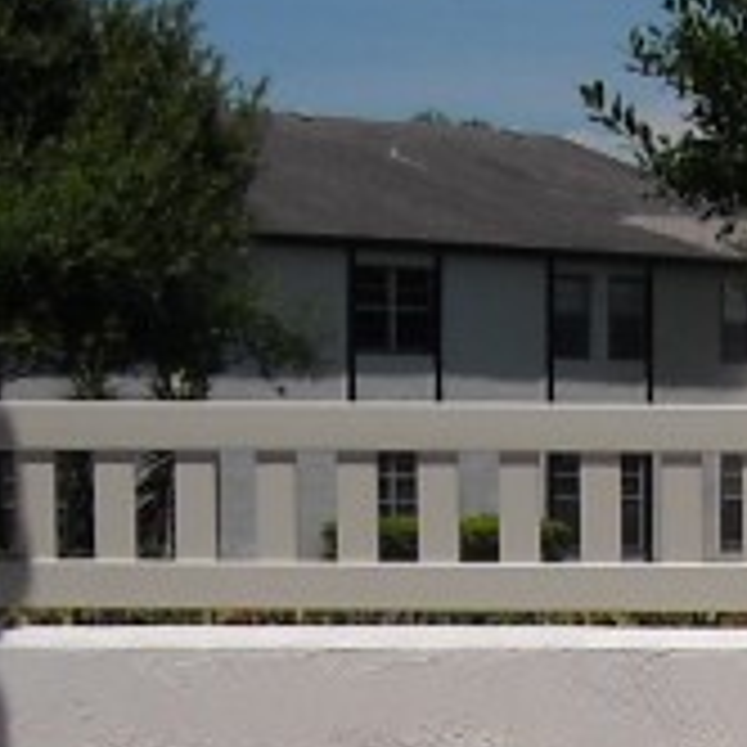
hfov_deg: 9.0
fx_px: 4663
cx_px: 932
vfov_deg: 8.9
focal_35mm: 191
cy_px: 1156
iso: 64
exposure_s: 1/840
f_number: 5.6
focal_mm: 5.7
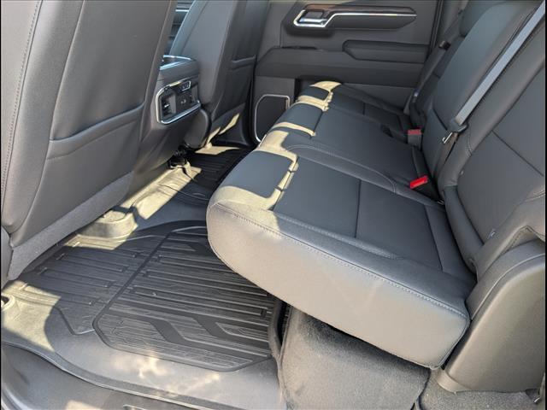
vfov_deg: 56.8
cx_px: 274
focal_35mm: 24
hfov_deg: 71.6
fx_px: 379
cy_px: 205
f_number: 1.68
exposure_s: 1/130
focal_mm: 6.9
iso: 112
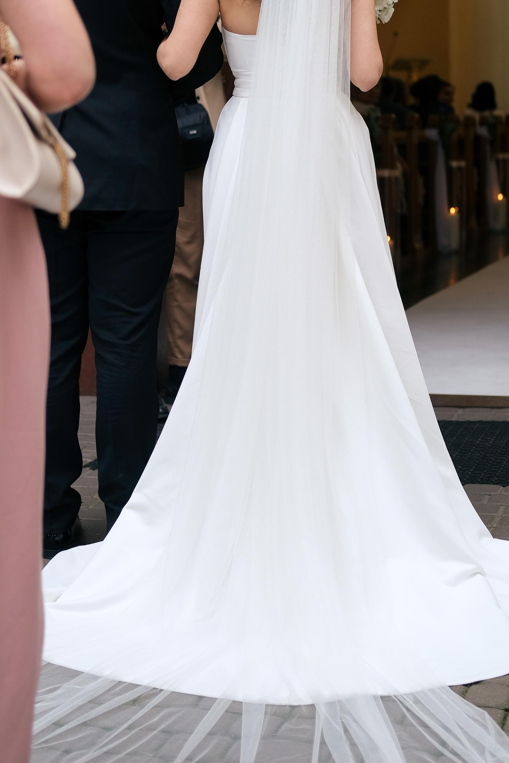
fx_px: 1739
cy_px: 210
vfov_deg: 24.5
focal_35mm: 82
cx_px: 291
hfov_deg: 16.6
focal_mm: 35
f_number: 2
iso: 160
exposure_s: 1/300
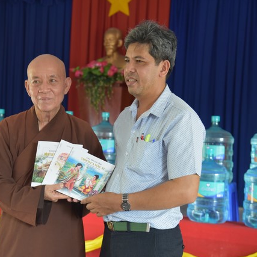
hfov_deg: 23.0
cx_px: 93
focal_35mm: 75
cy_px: 129
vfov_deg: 23.1
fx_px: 630
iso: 2000
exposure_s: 1/60
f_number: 4
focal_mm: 58
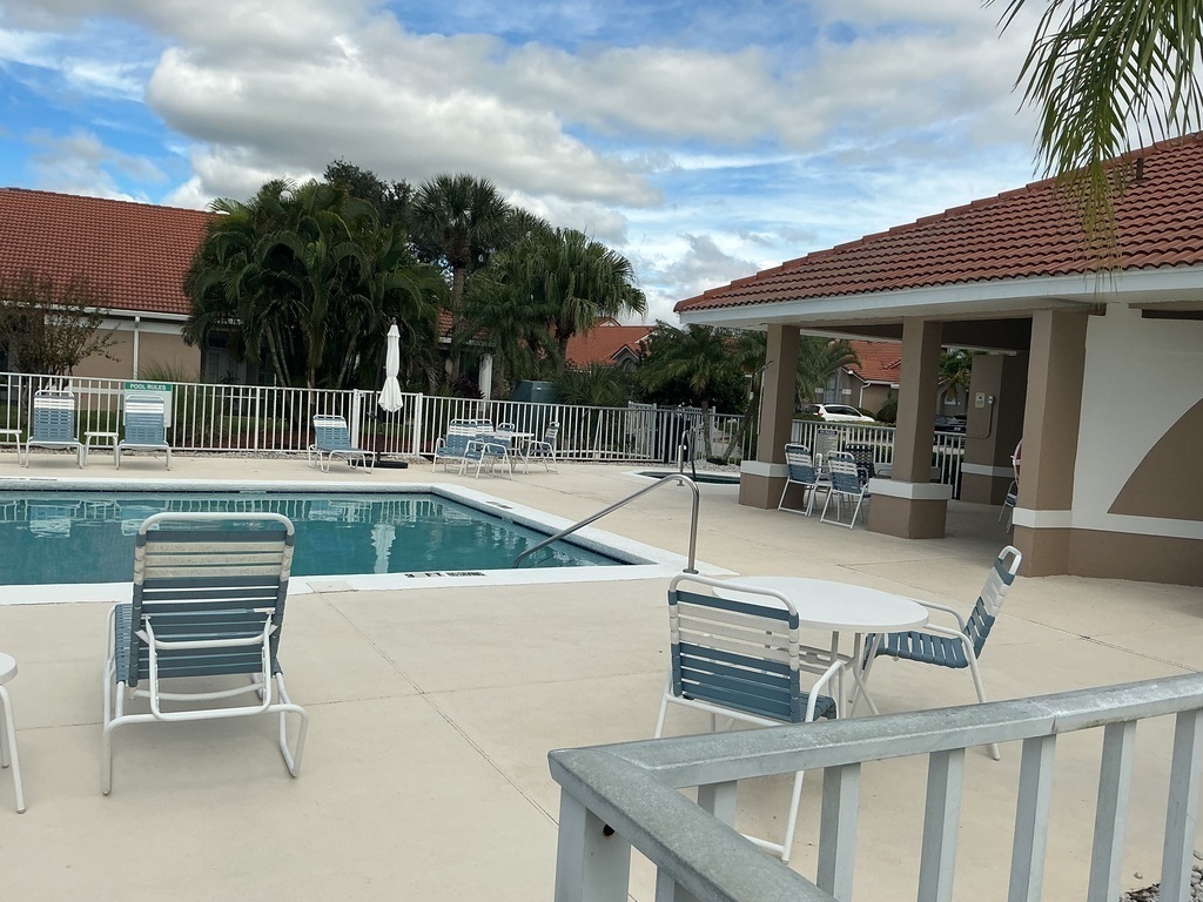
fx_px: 1008
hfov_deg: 61.7
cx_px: 602
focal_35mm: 29
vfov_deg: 48.2
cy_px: 451
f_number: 1.8
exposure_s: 1/2538
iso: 25
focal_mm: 3
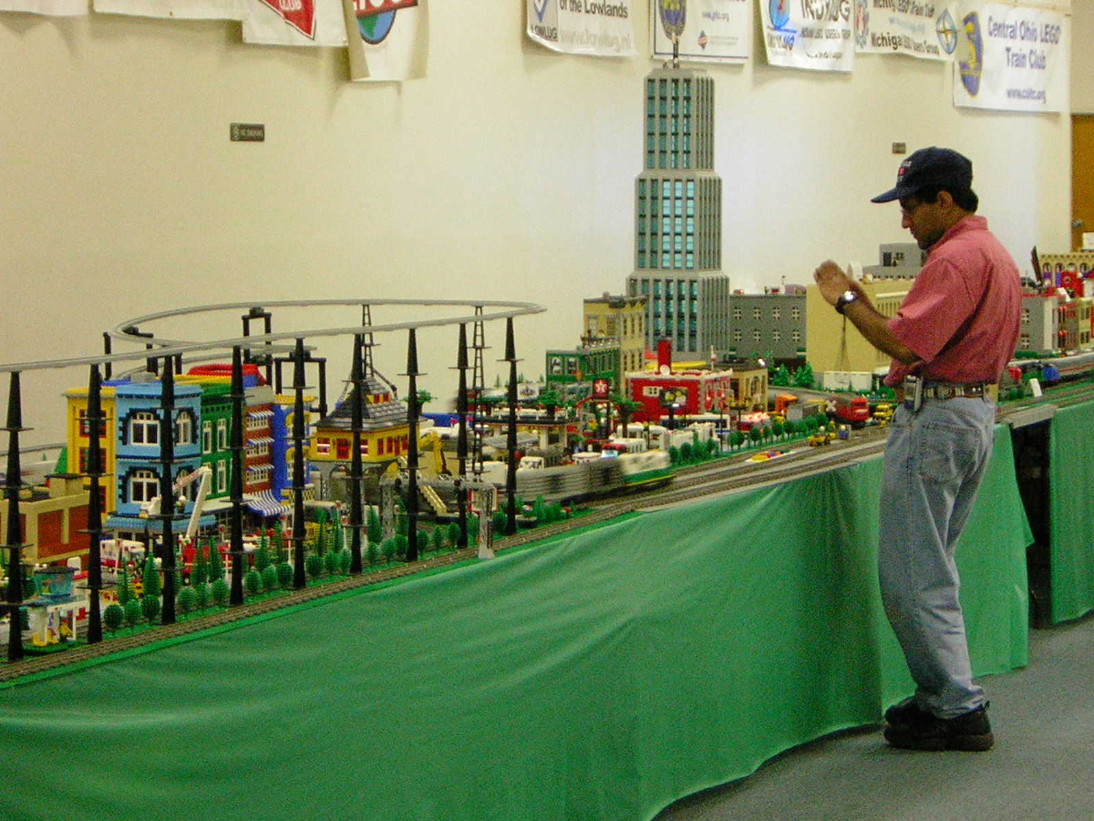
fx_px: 3413
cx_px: 547
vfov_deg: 13.7
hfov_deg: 18.2
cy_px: 410
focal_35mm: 108
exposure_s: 1/3.9
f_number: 4.7
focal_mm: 14.1
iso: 200
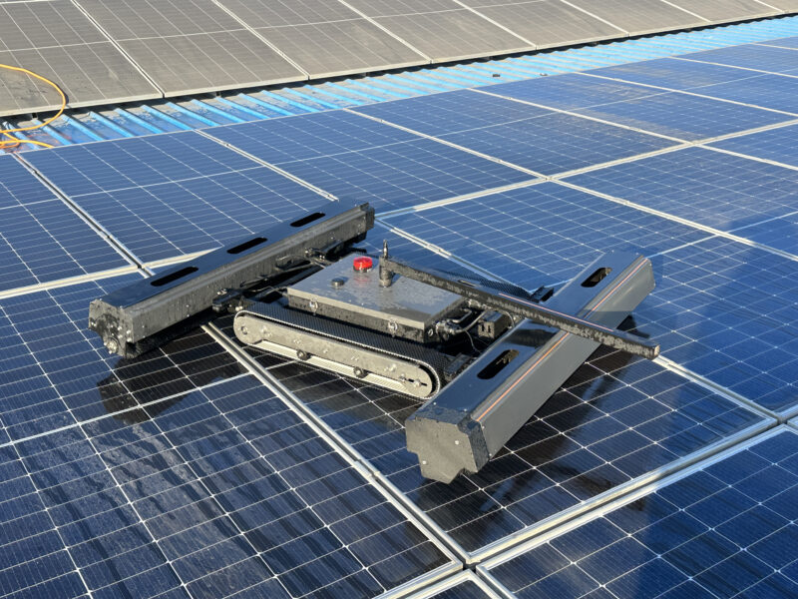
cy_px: 300
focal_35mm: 24
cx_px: 399
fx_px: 553
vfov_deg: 56.8
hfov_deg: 71.6
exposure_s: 1/1587
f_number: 1.78
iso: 80
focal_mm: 6.86
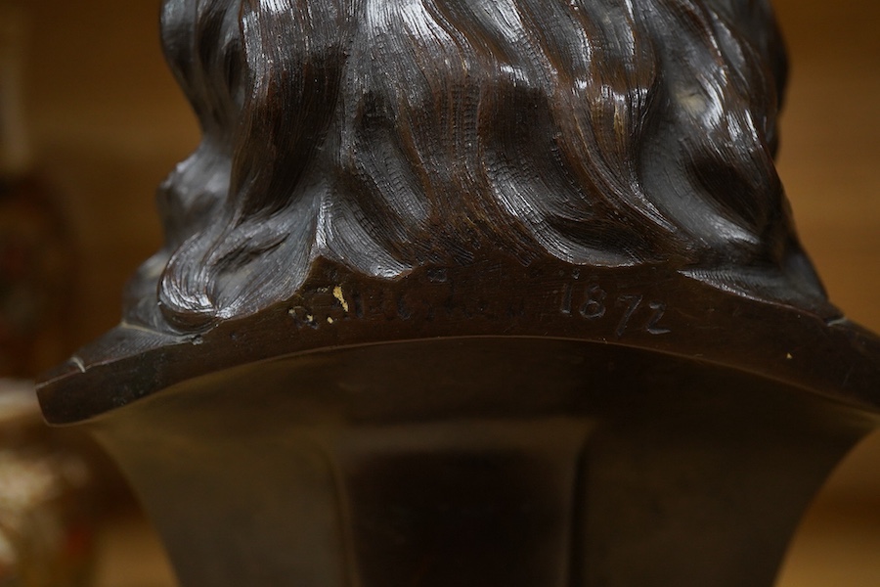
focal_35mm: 45
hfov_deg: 43.6
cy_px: 294
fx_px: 1100
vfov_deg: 29.9
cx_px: 440
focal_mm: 30
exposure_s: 1/125
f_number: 8
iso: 1250
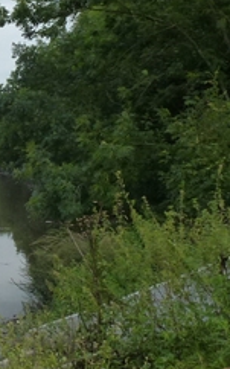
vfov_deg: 32.5
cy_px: 195
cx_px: -136
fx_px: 633
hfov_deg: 17.9
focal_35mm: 63
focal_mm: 4.3
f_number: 4
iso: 160
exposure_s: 1/800
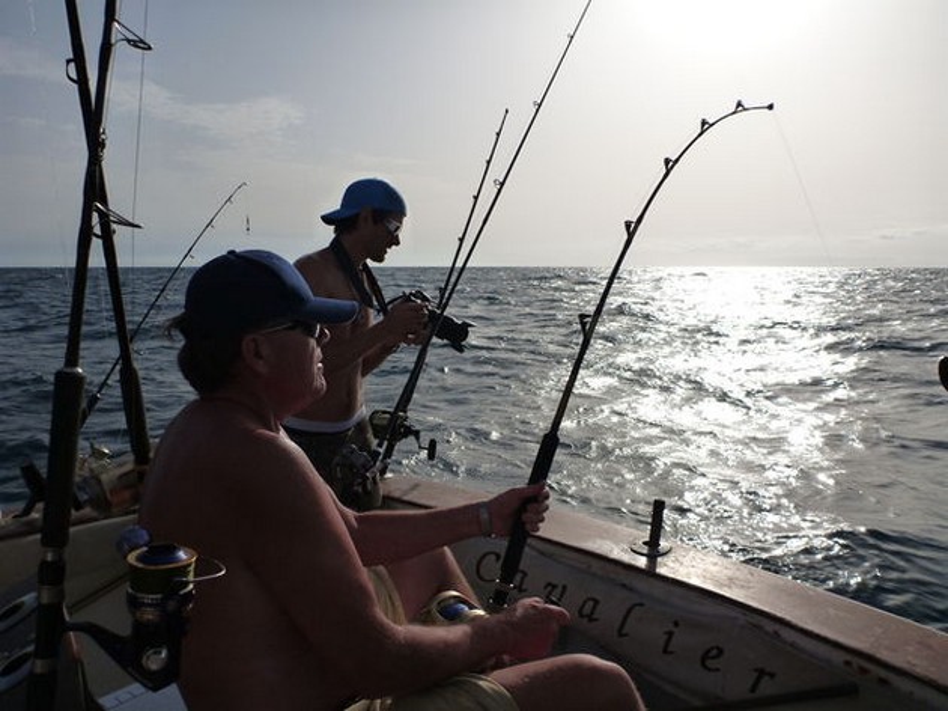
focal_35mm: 28
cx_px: 474
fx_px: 767
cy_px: 356
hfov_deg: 63.5
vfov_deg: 49.7
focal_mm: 4.9
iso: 160
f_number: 10
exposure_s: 1/400
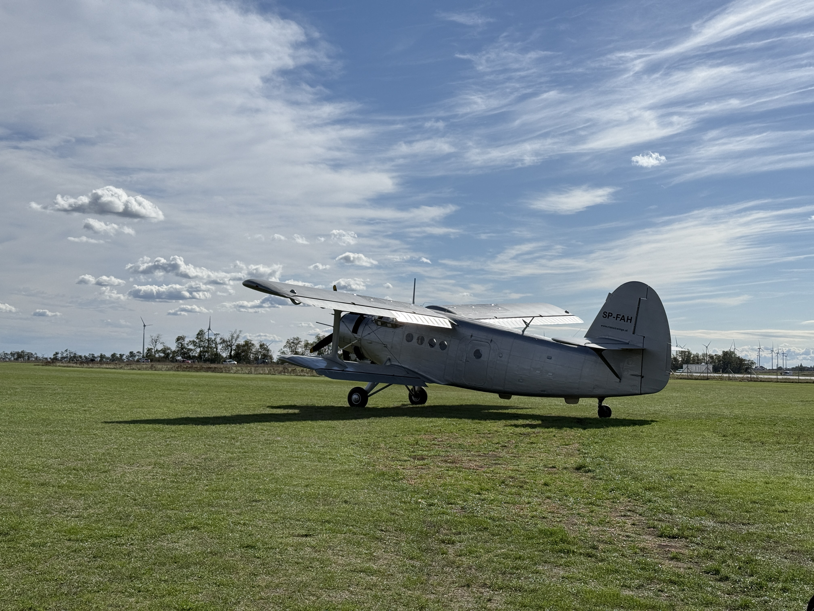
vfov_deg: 30.3
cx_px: 407
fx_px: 1129
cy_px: 306
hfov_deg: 39.7
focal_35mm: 48
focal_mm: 6.76
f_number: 1.78
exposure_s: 1/11364
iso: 50
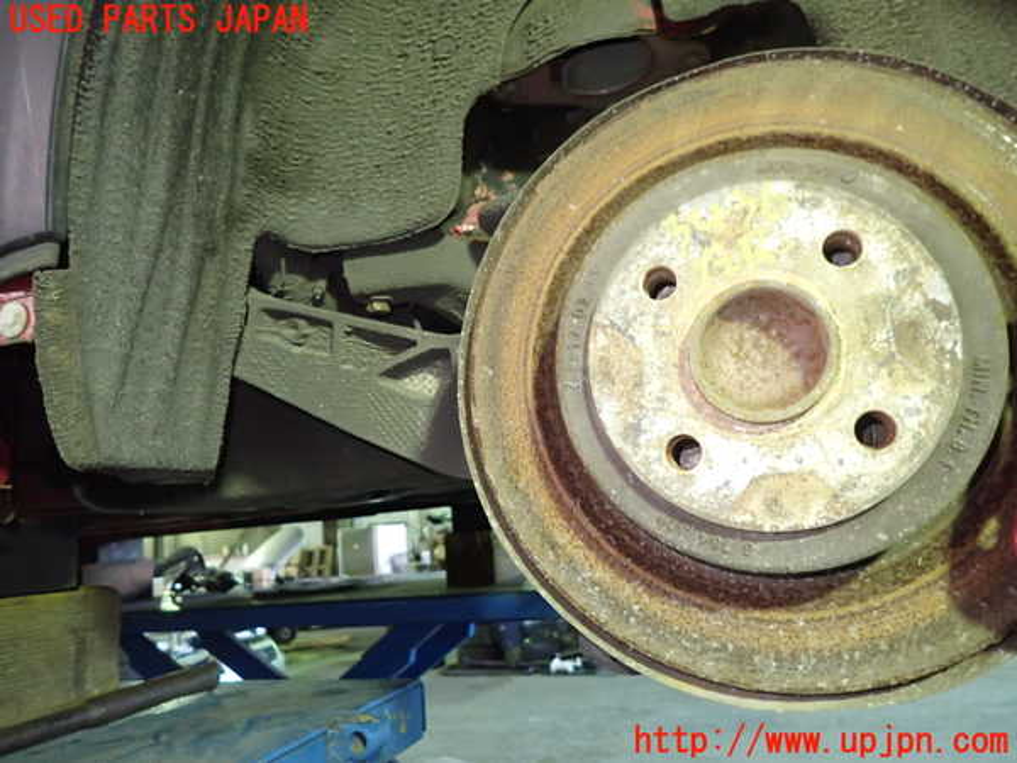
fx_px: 734
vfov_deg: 54.9
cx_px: 508
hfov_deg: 69.4
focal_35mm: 25
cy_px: 382
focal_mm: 4.5
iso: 640
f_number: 2
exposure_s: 1/30
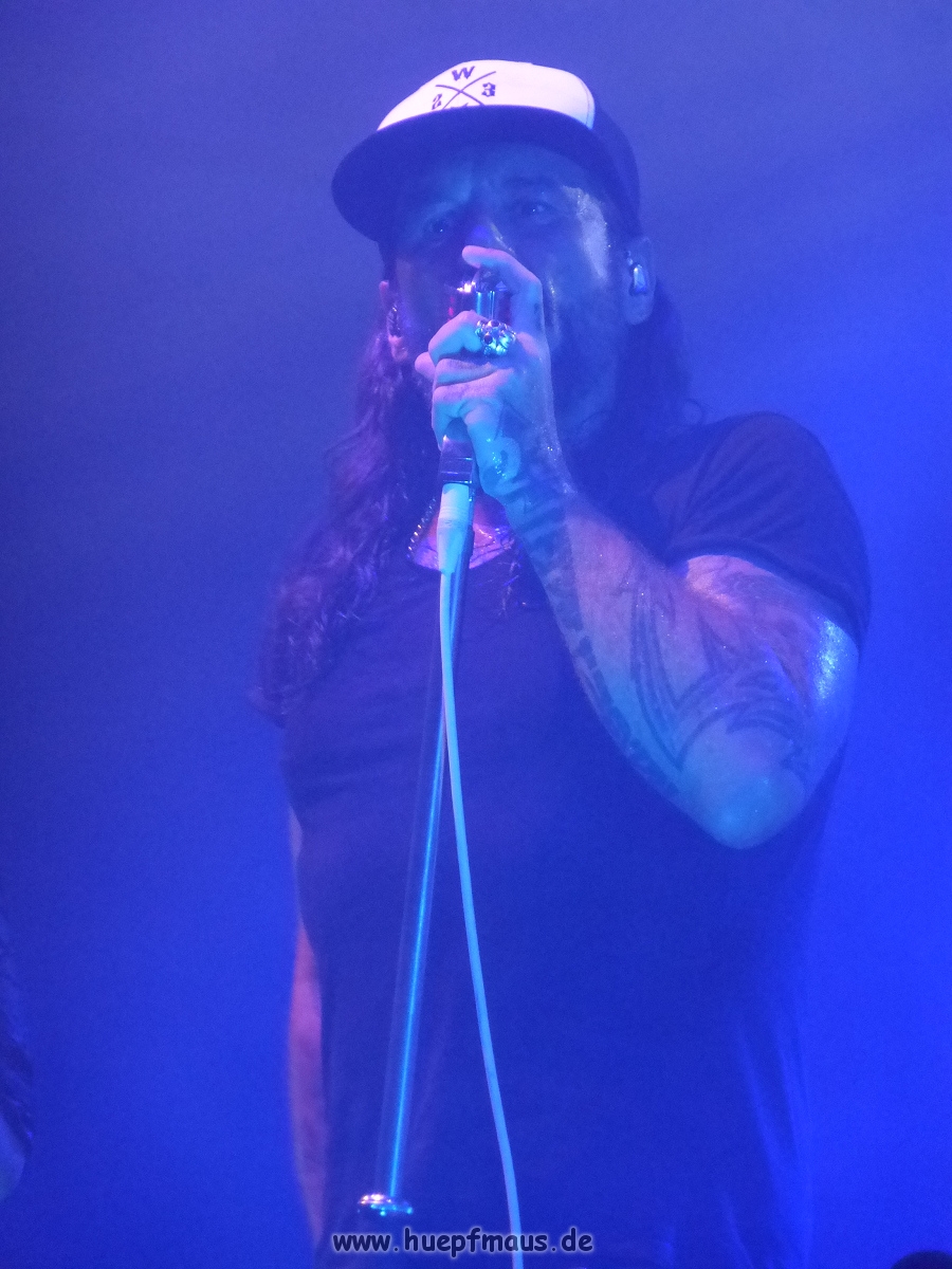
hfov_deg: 6.4
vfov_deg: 8.6
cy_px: 634
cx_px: 476
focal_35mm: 231
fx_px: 8471
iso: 800
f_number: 5.6
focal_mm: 41.3
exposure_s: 1/80
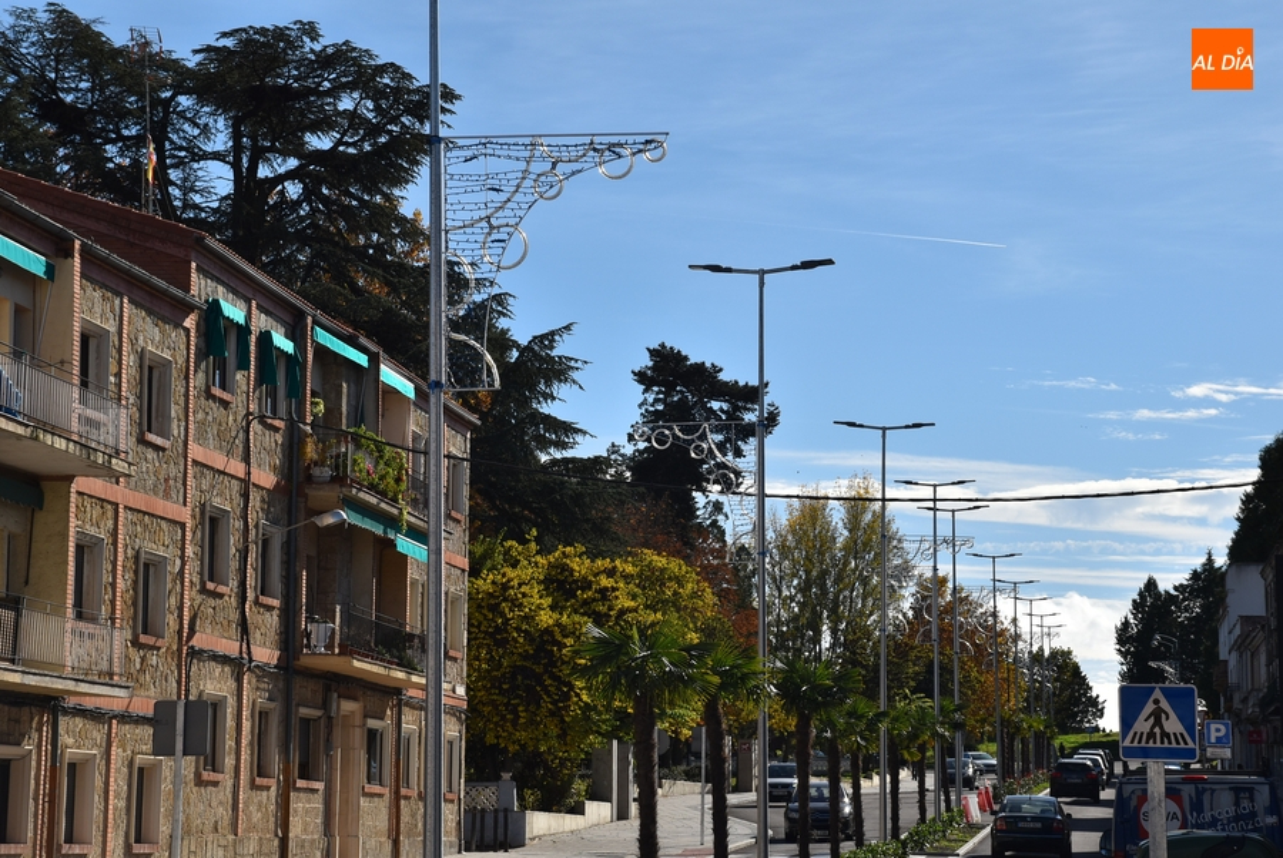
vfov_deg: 13.1
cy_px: 429
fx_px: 3746
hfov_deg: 19.4
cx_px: 642
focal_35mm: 105
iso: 200
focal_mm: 70
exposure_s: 1/500
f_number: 11
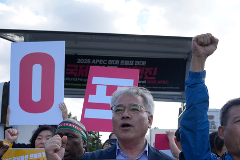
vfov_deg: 28.1
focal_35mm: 45
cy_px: 160
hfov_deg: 43.3
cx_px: 149
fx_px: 300
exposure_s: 1/400
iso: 160
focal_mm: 20
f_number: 5
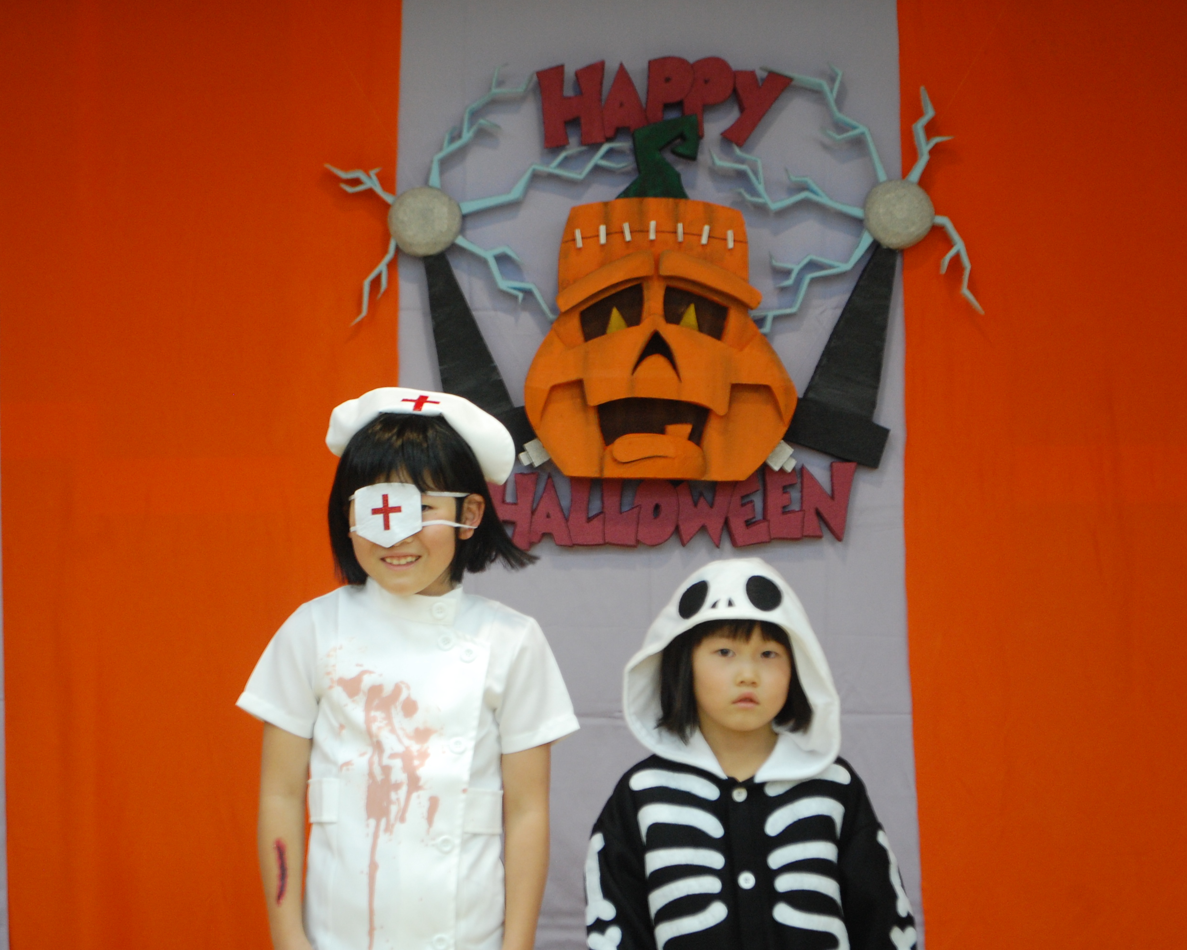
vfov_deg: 18.1
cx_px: 531
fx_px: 2986
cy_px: 476
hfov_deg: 22.5
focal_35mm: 85
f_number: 5.6
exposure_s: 1/13
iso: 800
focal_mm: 50
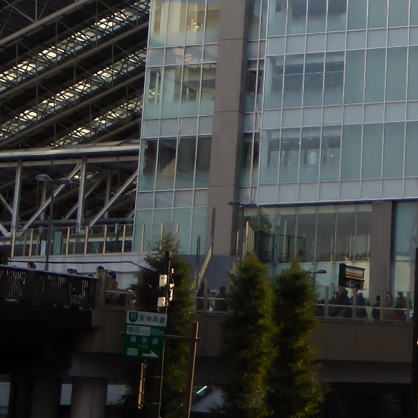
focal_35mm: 133
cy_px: -70
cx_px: 528
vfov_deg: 12.8
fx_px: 1817
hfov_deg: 12.7
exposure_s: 1/320
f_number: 3.7
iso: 100
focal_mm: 6.3
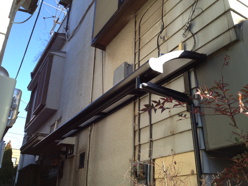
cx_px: 124
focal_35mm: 35
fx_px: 251
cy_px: 93
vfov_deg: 40.7
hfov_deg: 52.6
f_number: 2.4
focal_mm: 4.28
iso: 50
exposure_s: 1/383
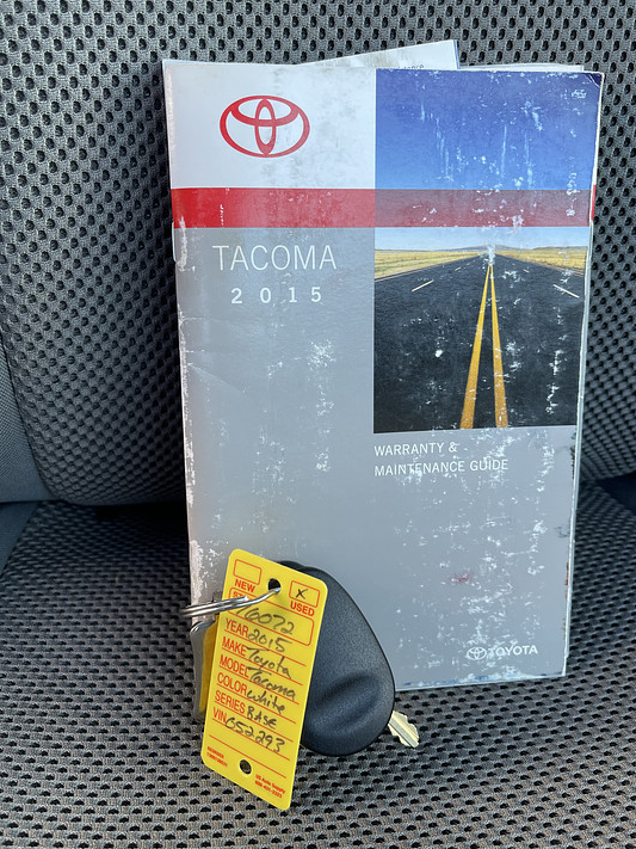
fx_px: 662
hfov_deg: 51.3
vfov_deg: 65.3
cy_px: 401
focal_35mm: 27
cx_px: 326
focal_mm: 5.1
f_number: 1.6
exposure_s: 1/121
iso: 50
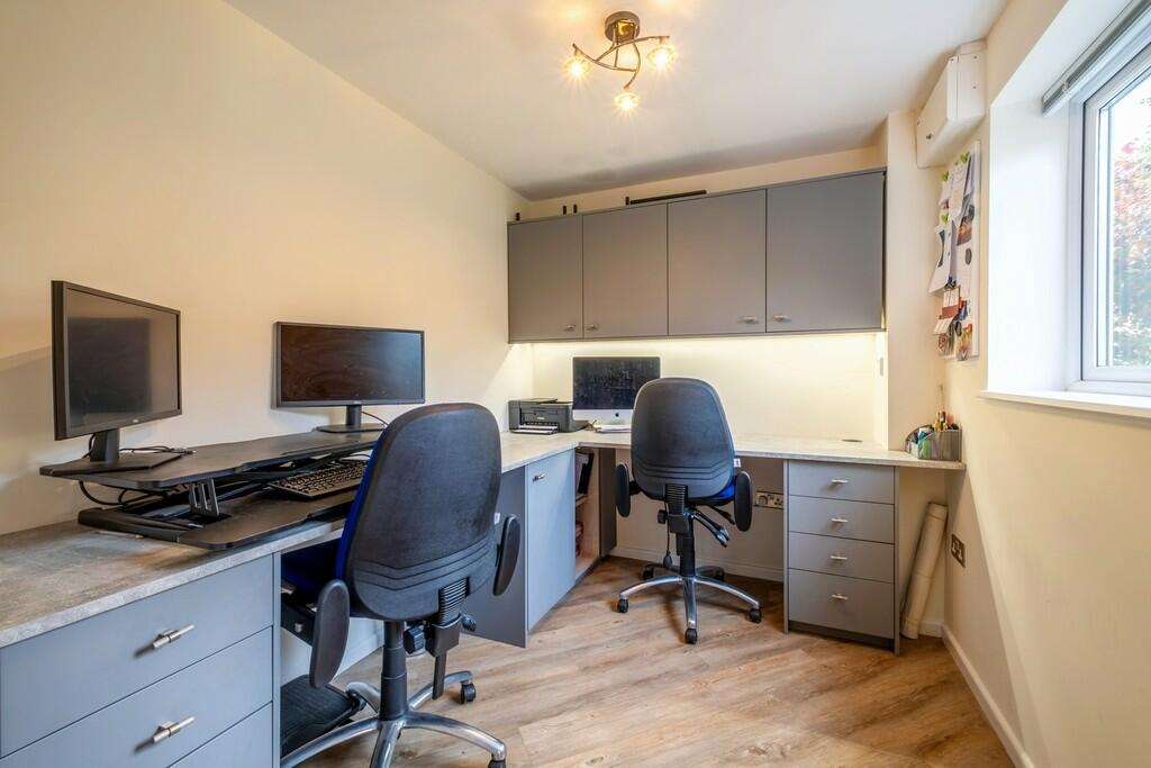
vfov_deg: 77.3
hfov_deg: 100.4
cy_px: 384
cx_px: 576
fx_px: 480
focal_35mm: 15
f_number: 9
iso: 160
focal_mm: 10
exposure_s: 1/13
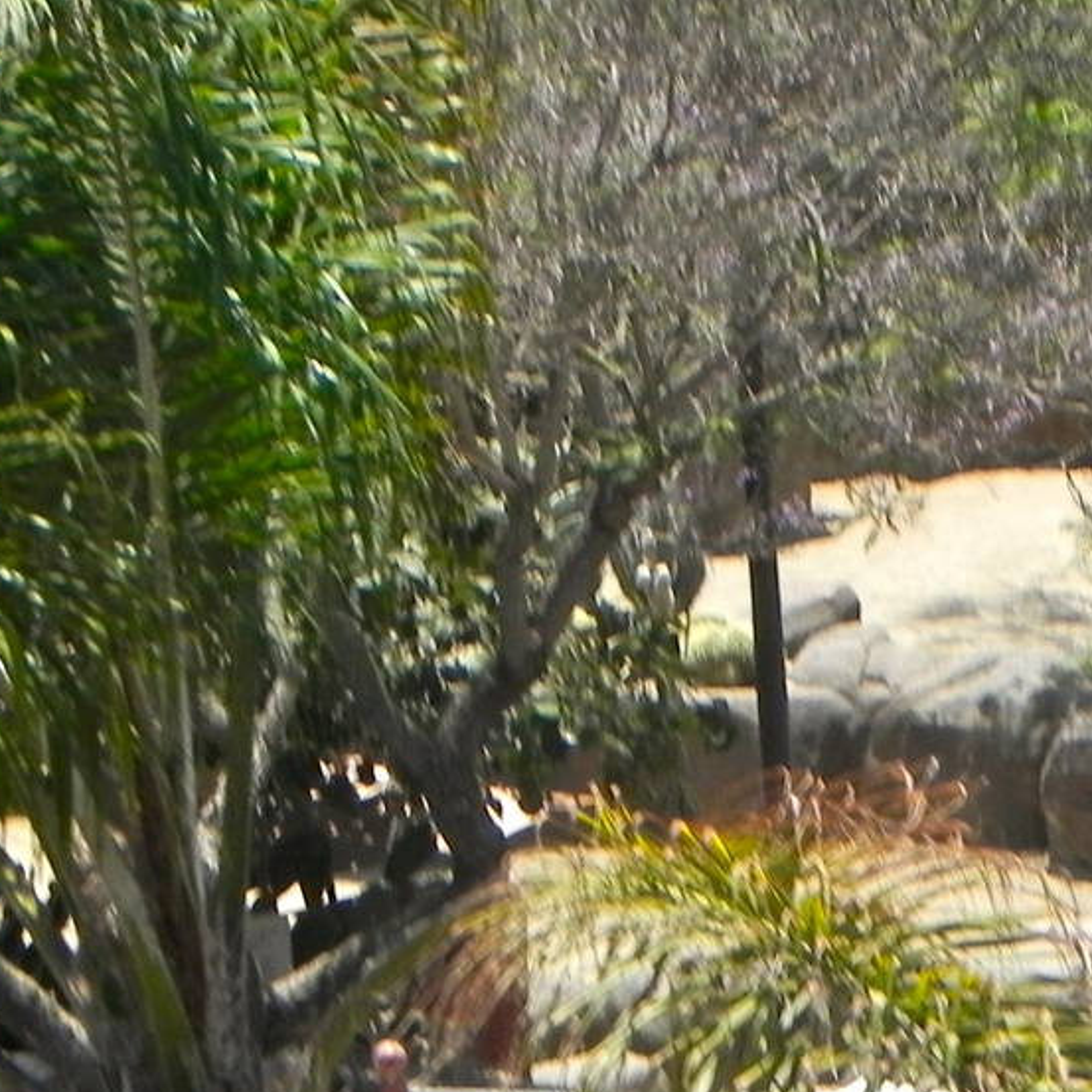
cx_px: 1455
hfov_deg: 3.2
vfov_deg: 3.2
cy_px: 1056
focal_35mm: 542
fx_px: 19344
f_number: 6.3
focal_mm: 37.7
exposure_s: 1/318
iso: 160
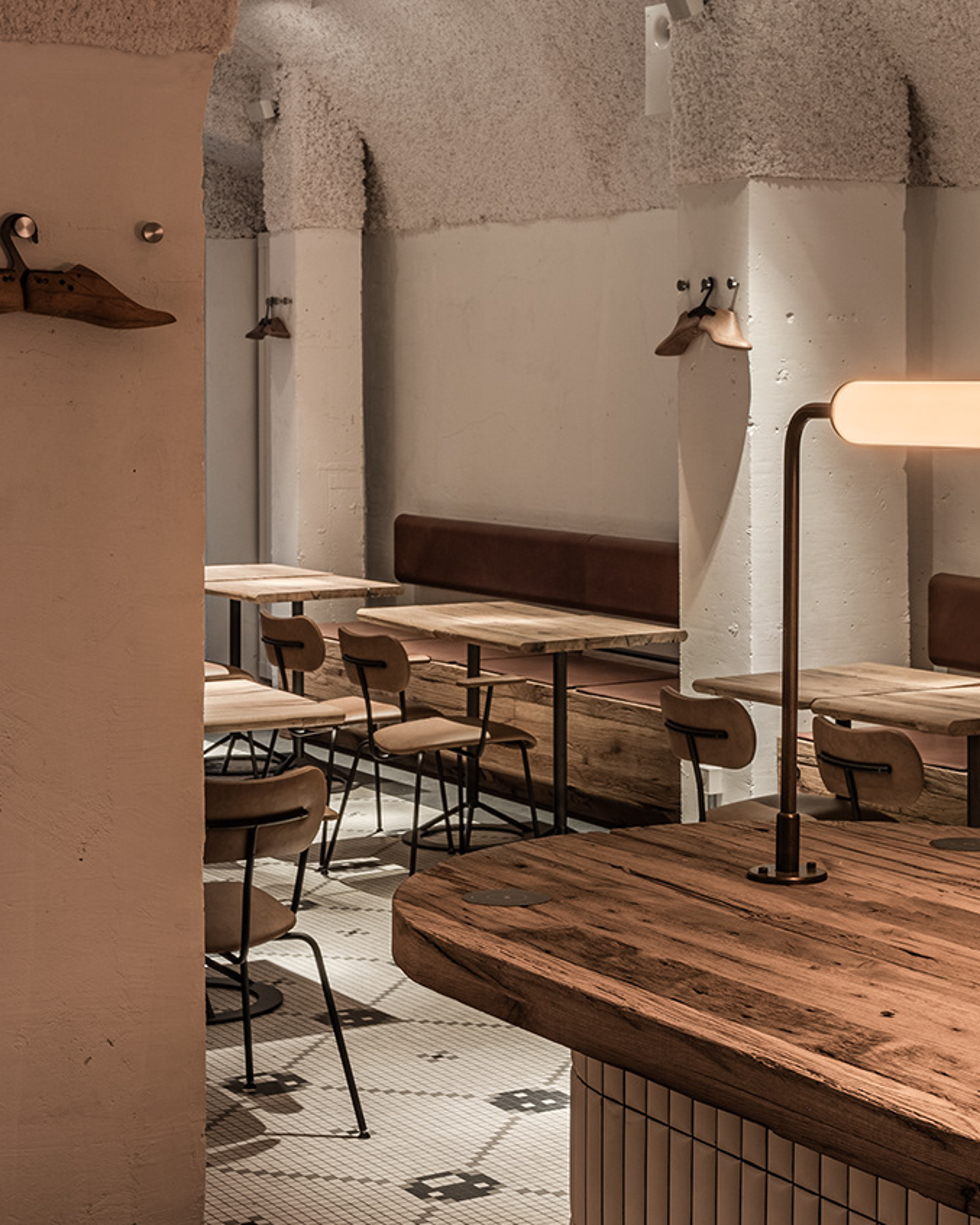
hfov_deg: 21.2
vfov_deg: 26.3
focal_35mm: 72
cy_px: 482
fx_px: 2610
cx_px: 628
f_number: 13
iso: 160
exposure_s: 1/3
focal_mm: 36
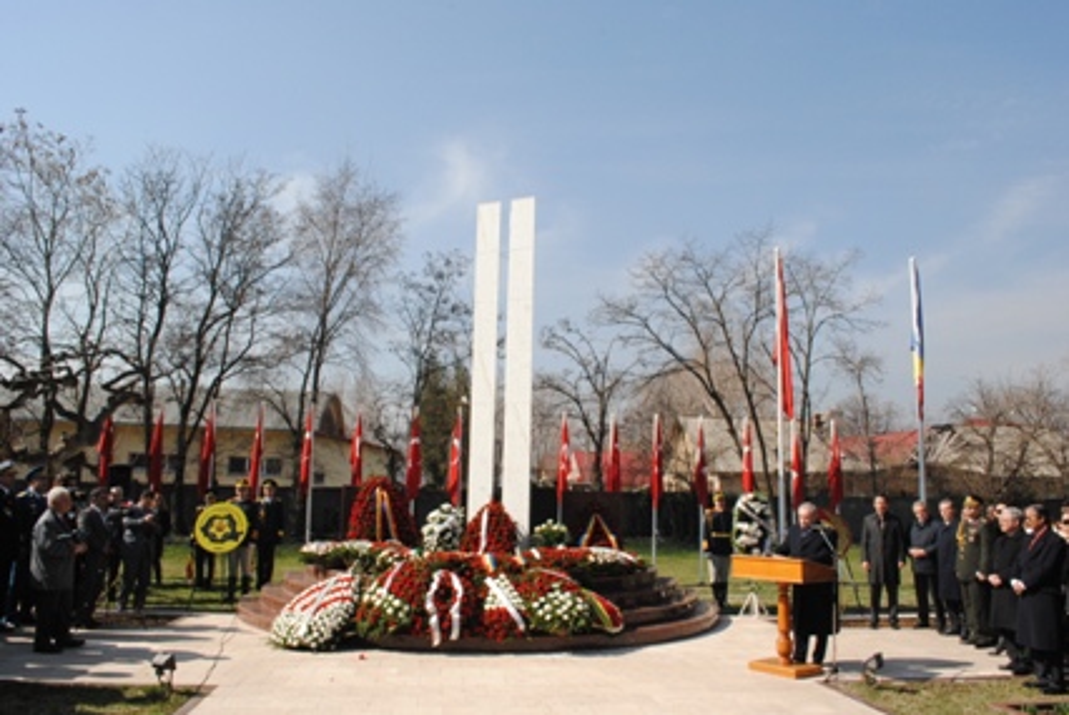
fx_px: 803
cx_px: 534
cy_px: 358
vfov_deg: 48.0
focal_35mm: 27
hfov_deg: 67.3
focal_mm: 18
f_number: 18
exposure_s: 1/200
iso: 400
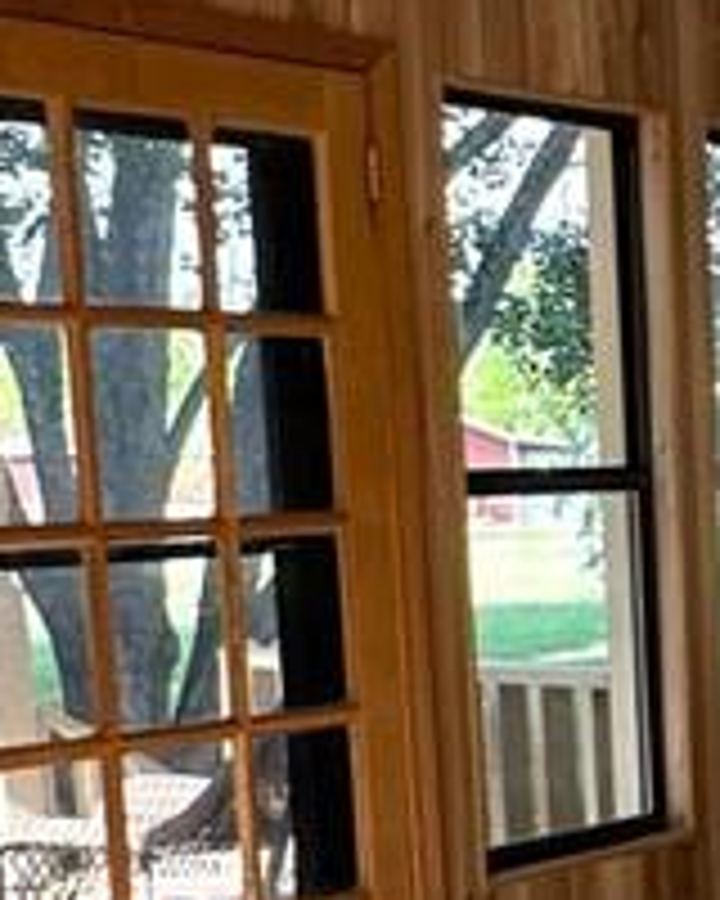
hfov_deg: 16.8
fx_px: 2131
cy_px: 742
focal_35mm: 80
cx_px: 1188
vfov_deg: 23.4
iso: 40
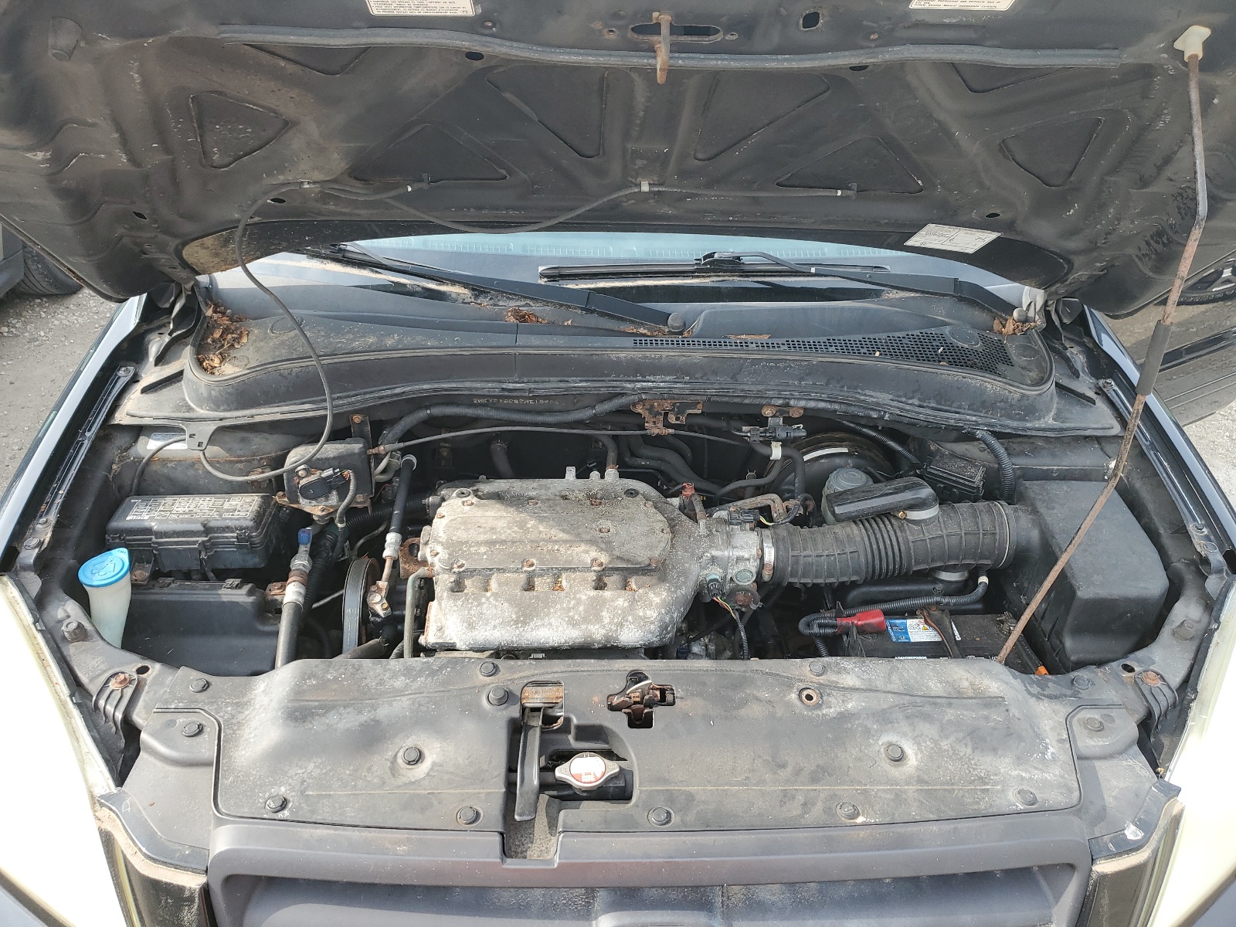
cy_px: 464
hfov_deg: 67.3
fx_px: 928
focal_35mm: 26
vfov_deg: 53.1
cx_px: 618
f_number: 1.5
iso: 50
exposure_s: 1/435
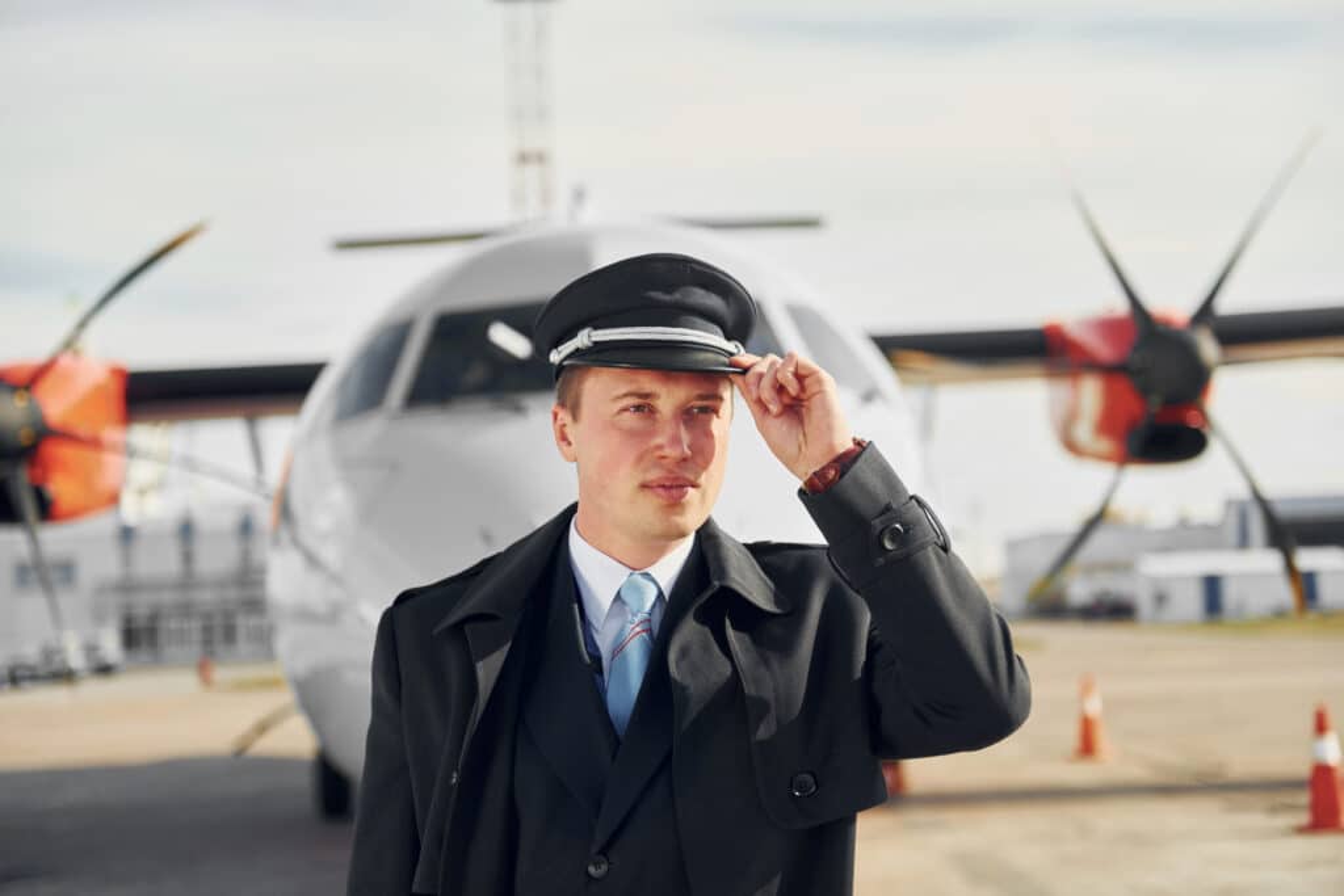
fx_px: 2315
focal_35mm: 62
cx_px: 672
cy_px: 448
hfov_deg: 32.4
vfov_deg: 21.9
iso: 160
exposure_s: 1/4000
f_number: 2.8
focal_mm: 62
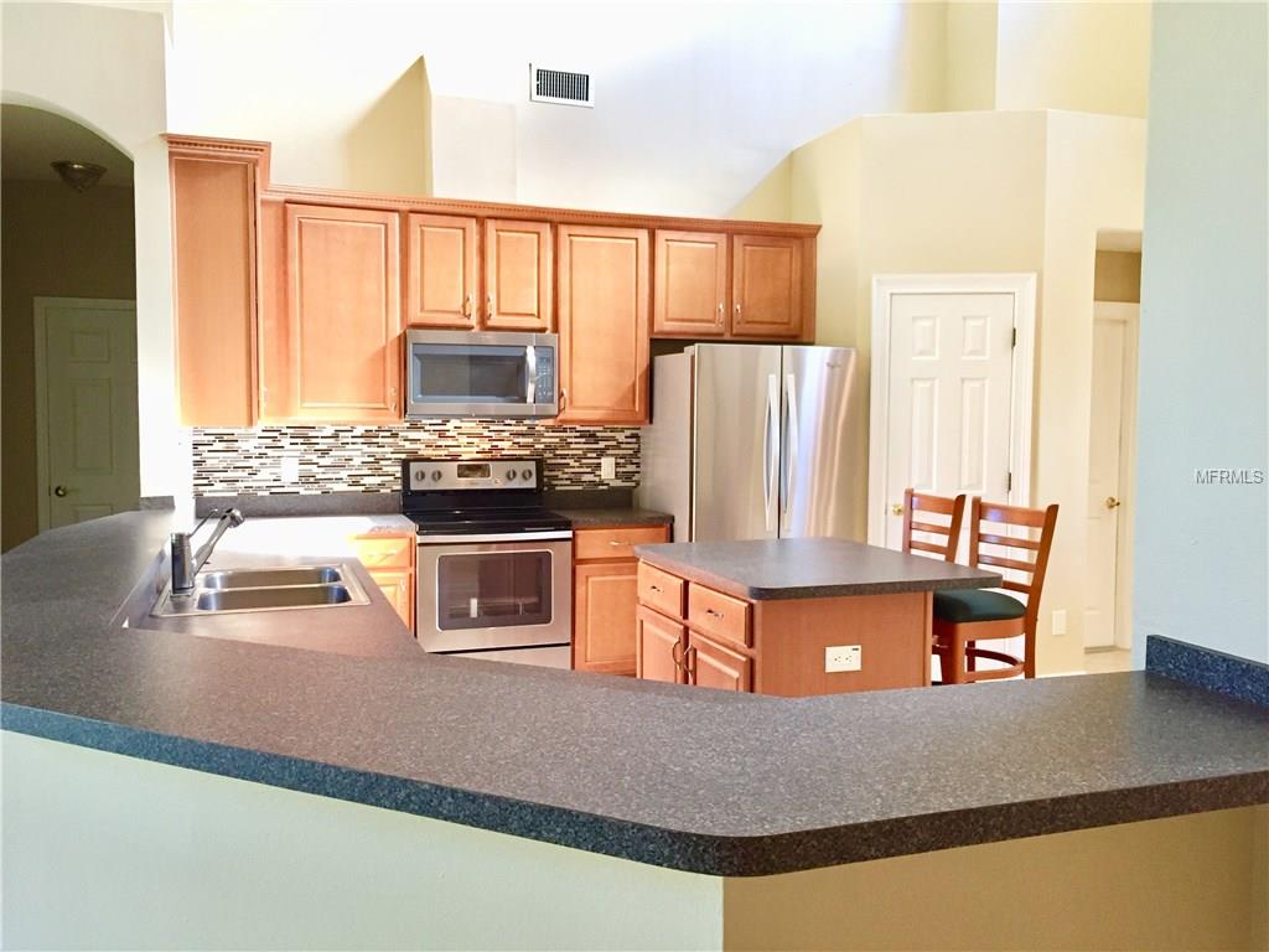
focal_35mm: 29
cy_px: 476
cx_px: 634
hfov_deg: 61.7
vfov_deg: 48.2
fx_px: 1063
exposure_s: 1/30
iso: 160
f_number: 2.2
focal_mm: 4.15
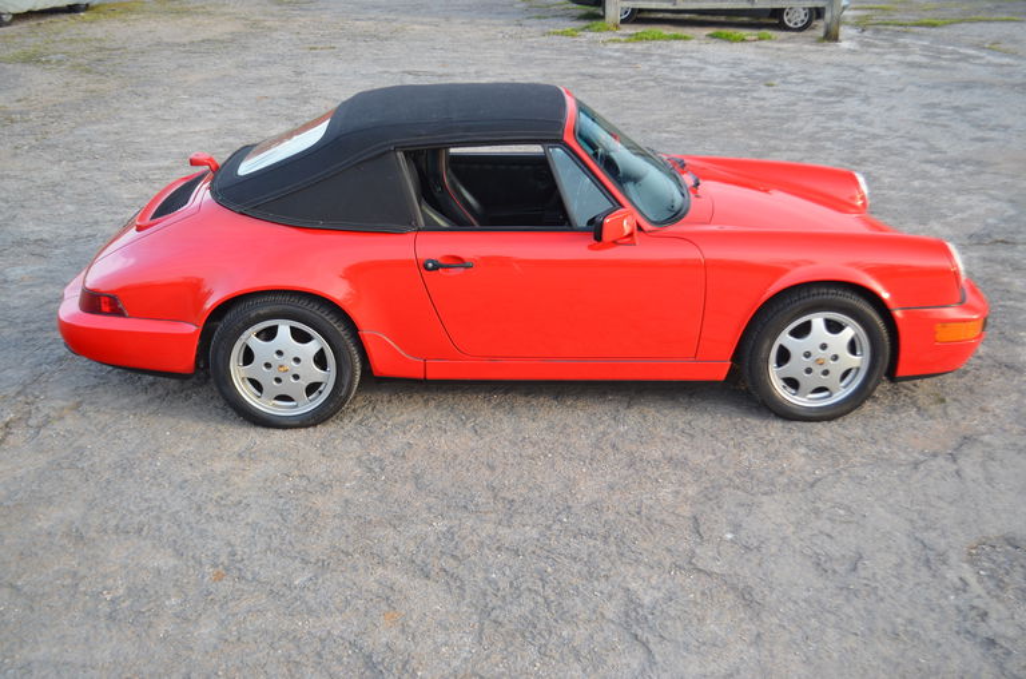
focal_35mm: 36
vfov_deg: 36.7
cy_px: 340
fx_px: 1023
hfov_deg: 53.2
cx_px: 513
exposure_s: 1/80
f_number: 4.5
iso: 400
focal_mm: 24
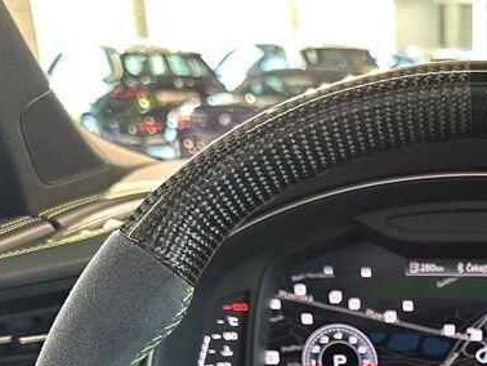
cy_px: 494
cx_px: 511
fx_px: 915
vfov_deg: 20.4
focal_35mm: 65
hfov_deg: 27.7
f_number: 1.78
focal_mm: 6.86
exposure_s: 1/50
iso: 400
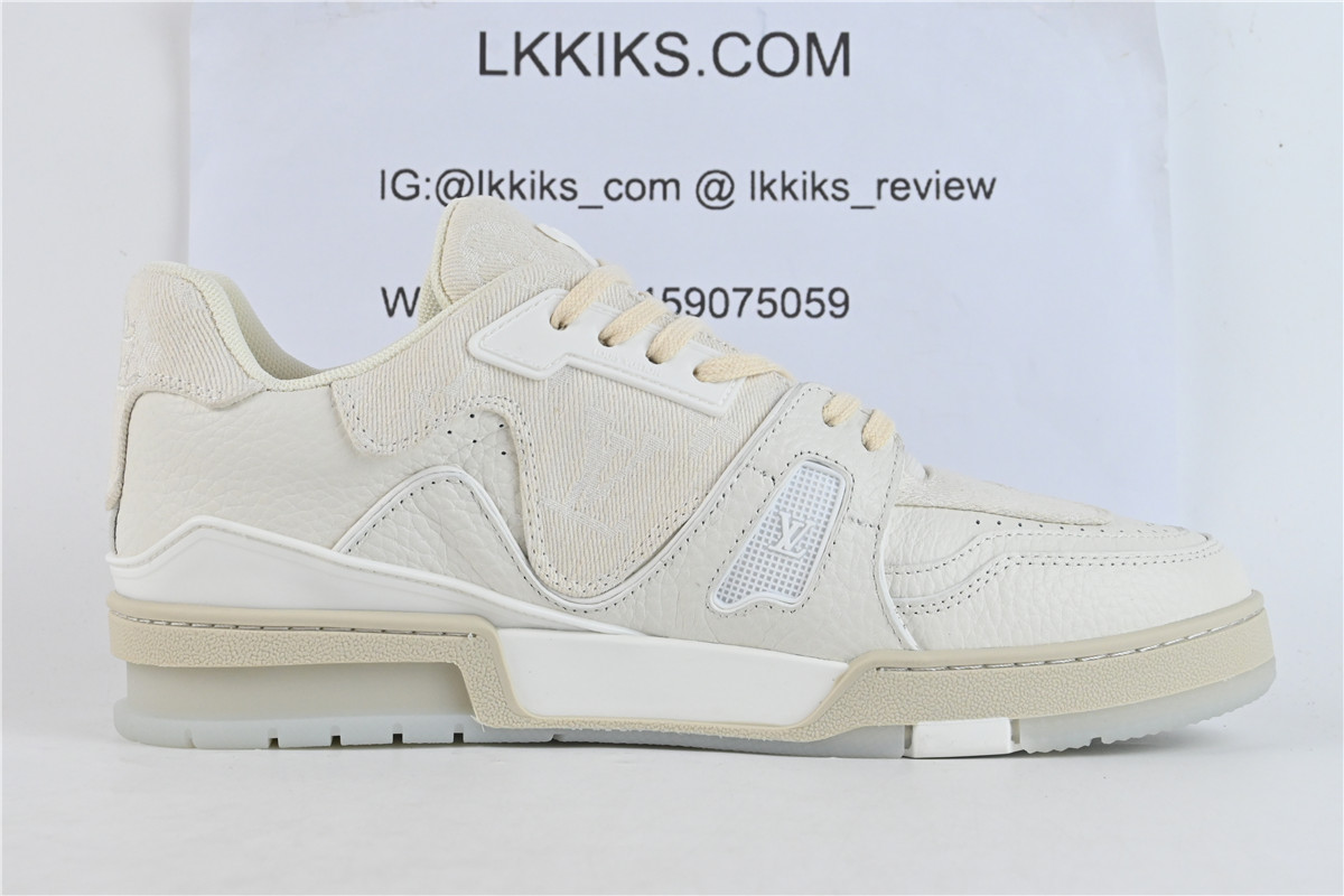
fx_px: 2296
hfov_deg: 32.6
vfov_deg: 22.1
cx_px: 672
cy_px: 448
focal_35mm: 62
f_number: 10
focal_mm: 41
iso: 1000
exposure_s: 1/100
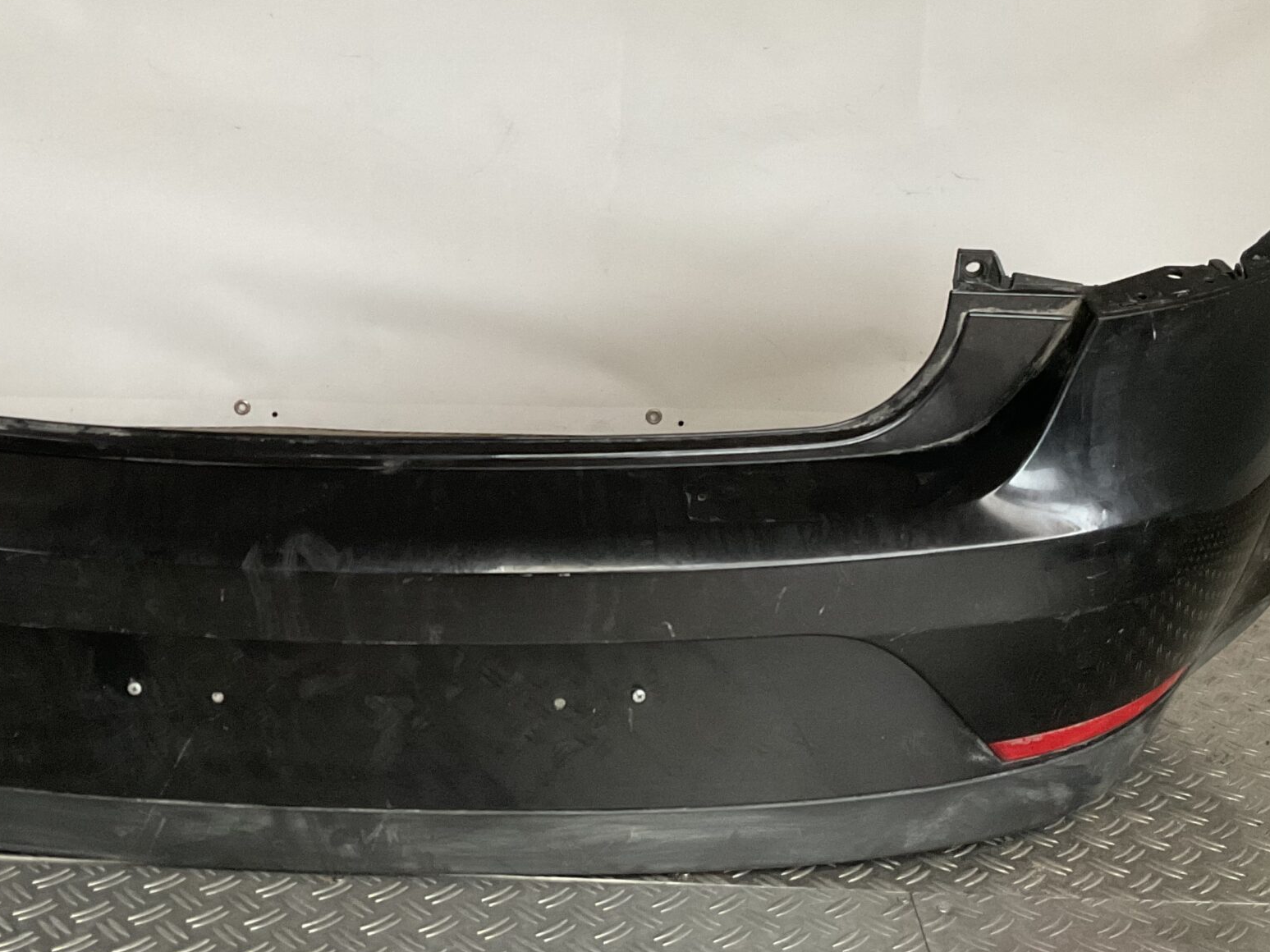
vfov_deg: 30.0
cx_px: 516
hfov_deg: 39.5
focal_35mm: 48
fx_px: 1761
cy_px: 290
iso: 160
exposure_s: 1/50
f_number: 1.8
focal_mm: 3
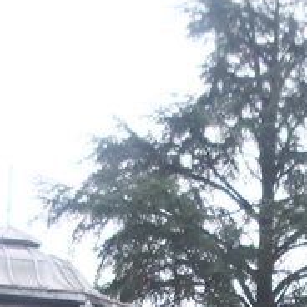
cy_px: 462
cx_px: 267
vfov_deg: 9.9
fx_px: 1726
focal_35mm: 172
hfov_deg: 10.1
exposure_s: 1/100
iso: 50
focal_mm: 5.8
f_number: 2.6
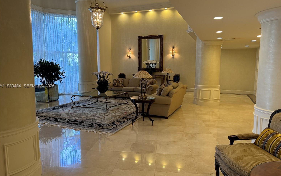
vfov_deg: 47.6
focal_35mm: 26
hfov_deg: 70.4
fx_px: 199
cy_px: 86
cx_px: 142
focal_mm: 6.76
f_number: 1.78
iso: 200
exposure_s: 1/120
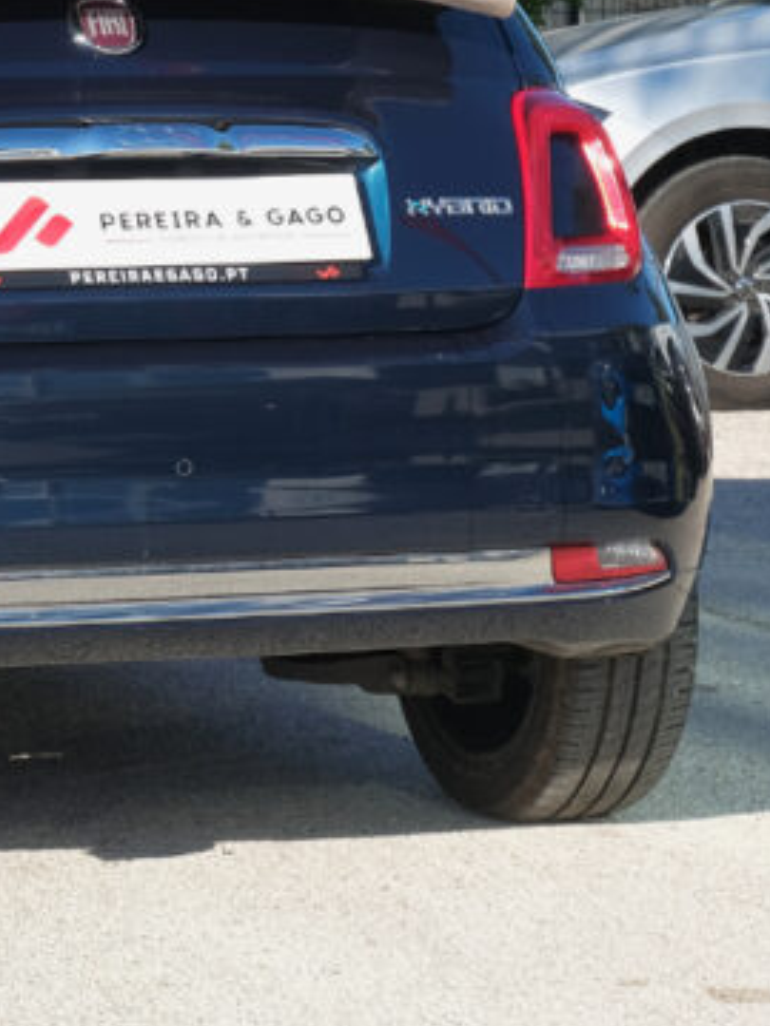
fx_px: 5517
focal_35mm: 186
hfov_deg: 7.9
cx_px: -83
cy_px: 221
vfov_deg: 10.6
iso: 160
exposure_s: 1/125
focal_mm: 45
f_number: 9
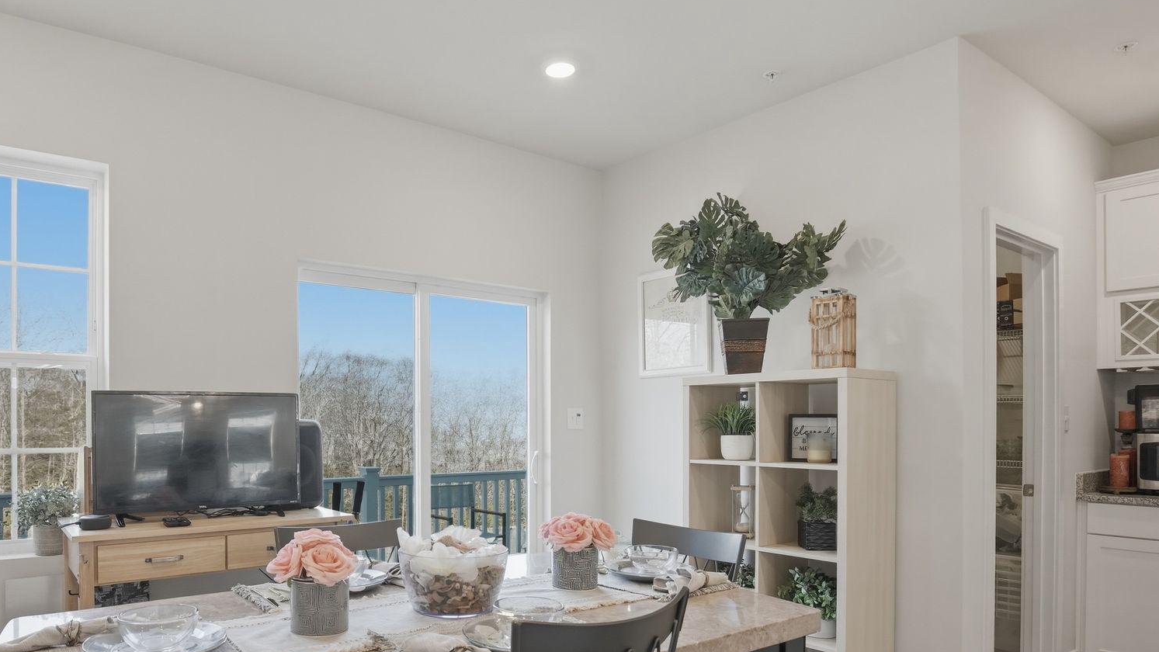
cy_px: 419
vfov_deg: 48.9
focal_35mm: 23
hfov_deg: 77.8
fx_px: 707
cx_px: 462
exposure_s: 1/125
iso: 800
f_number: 6.3
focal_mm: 16
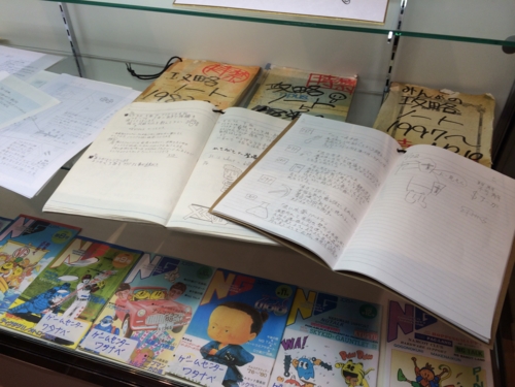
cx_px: 258
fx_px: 446
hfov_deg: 60.0
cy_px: 194
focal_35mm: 30
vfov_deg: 46.8
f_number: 2.2
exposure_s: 1/50
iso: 50
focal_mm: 4.12
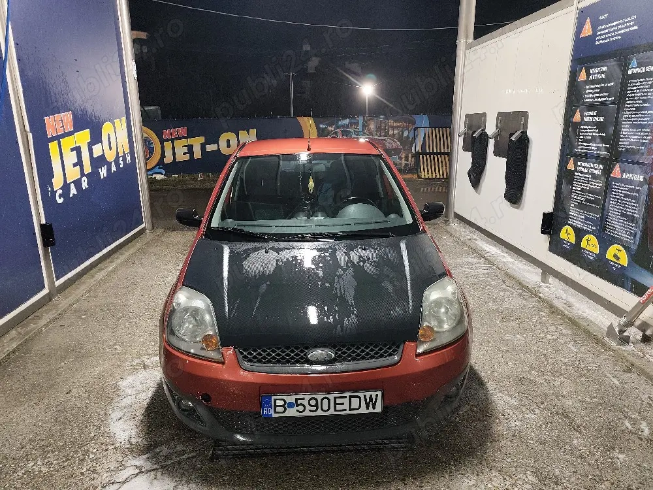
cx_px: 326
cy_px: 245
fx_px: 434
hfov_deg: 73.9
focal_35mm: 23
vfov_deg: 58.9
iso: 500
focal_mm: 6.19
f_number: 1.65
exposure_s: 1/33.3
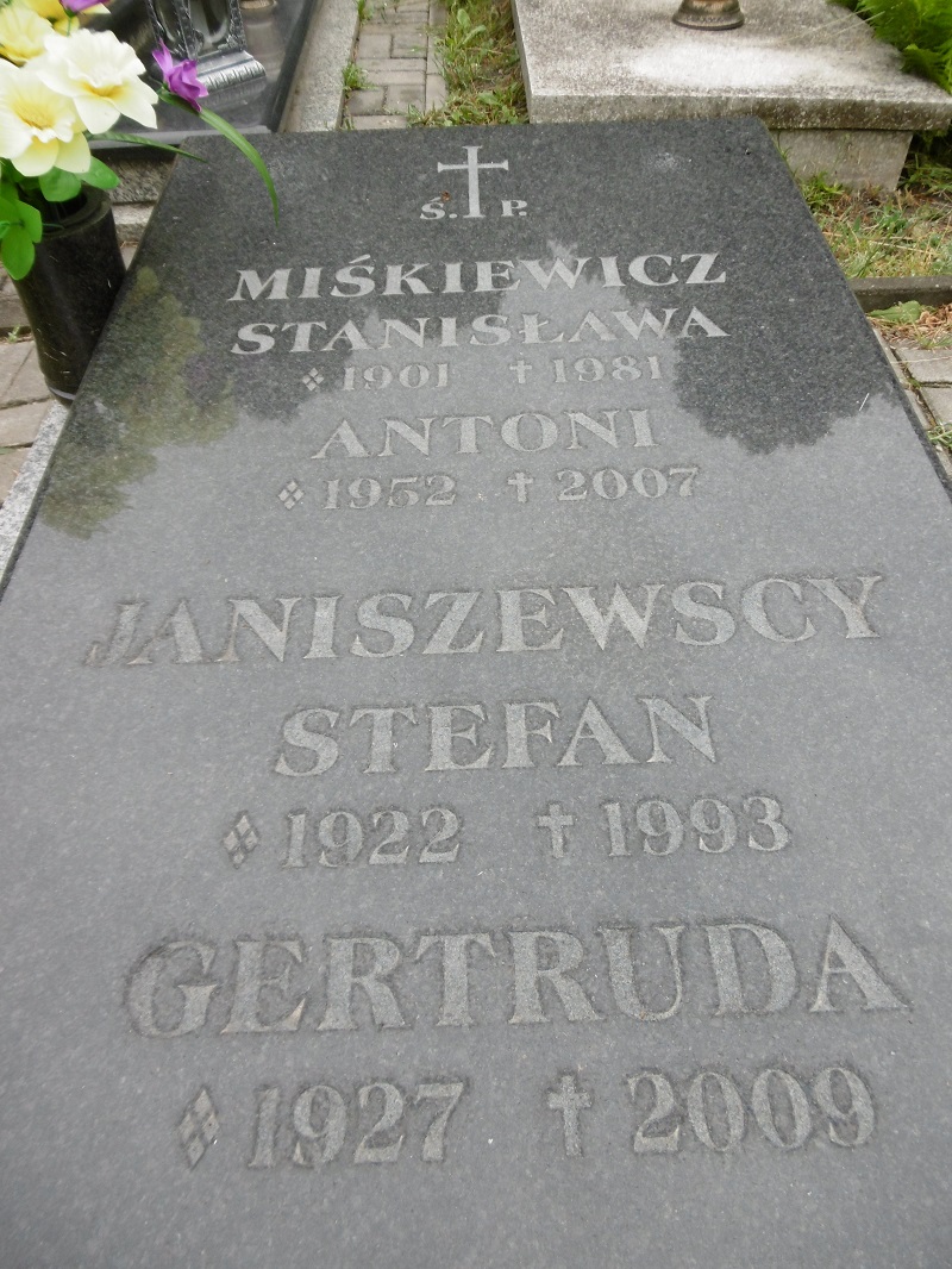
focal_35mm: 24
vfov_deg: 71.6
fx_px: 880
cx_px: 476
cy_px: 634
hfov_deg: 56.8
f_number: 3.1
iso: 100
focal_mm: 4.3
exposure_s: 1/160
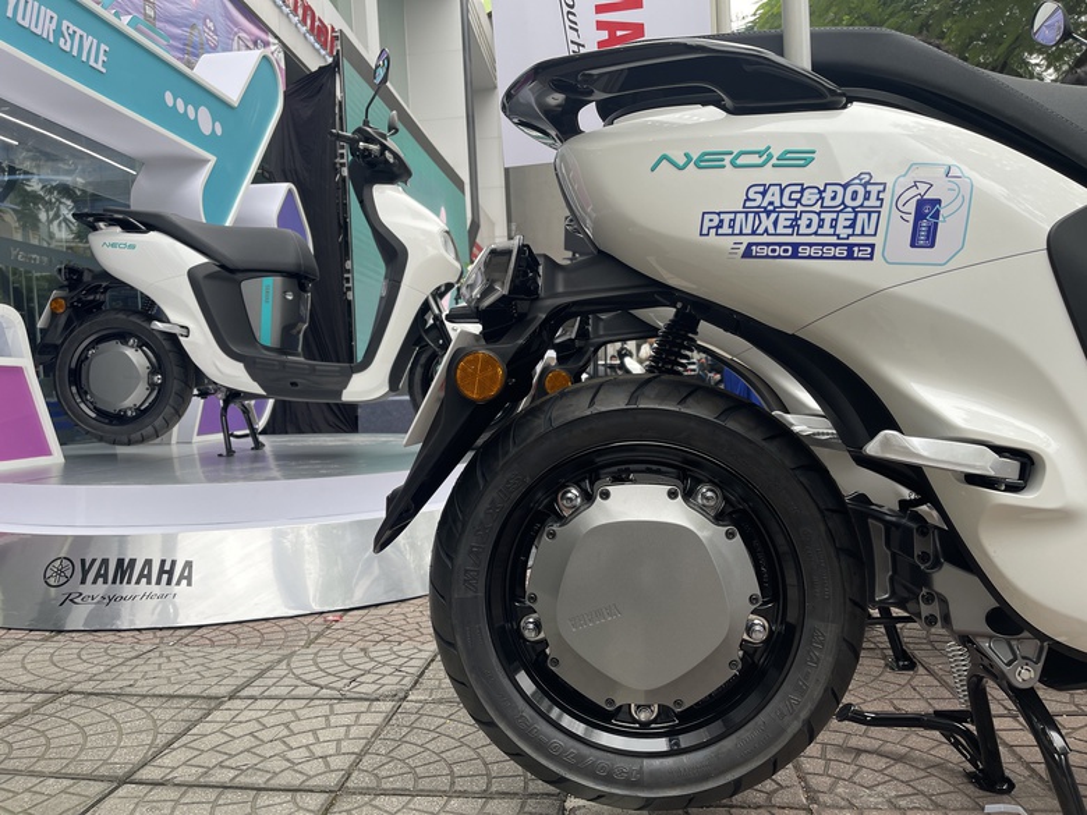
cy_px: 408
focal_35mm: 25
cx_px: 544
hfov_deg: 69.4
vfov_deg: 54.9
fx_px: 785
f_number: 1.6
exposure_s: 1/206
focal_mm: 5.1
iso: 32
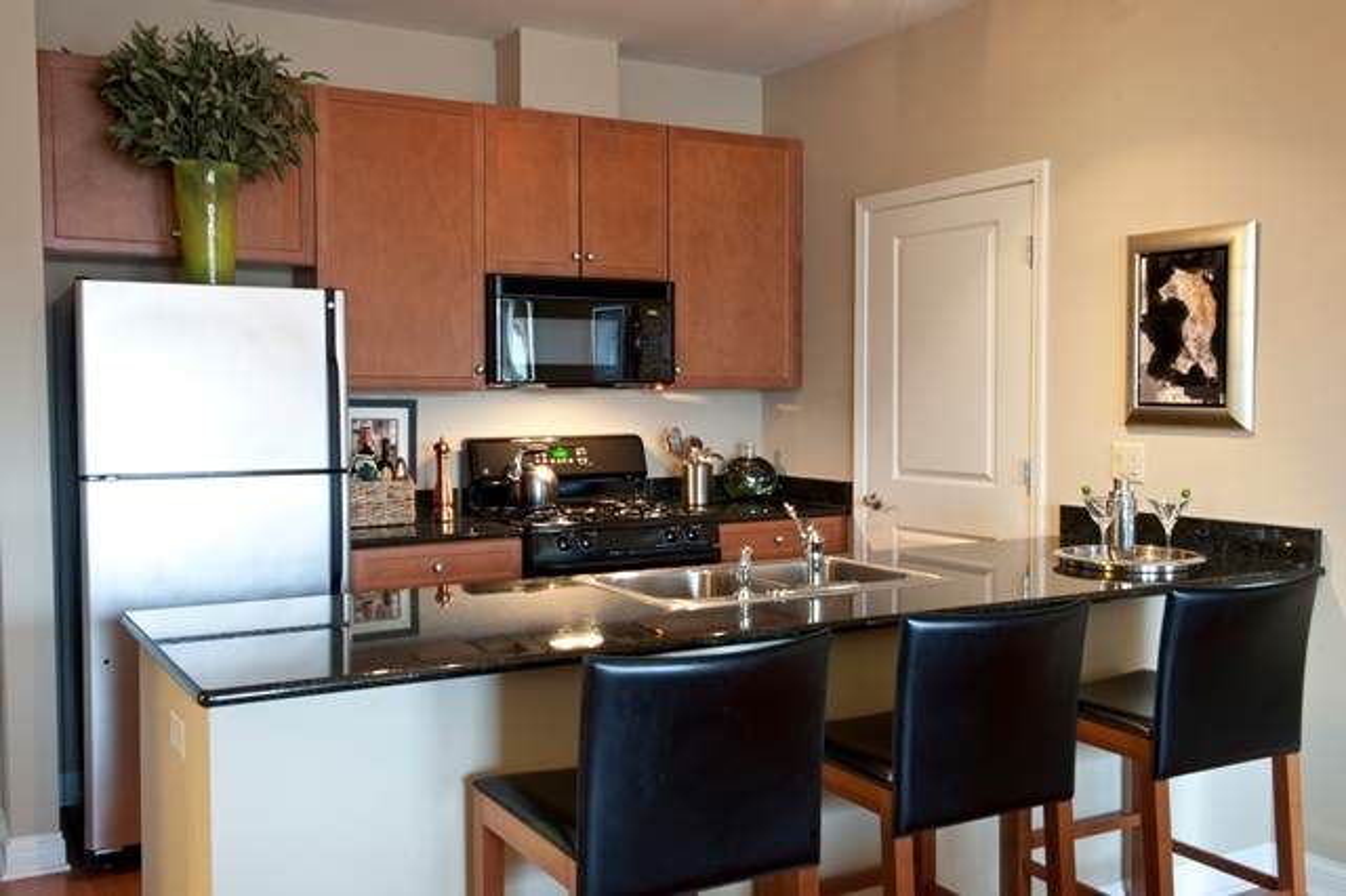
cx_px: 673
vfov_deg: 37.8
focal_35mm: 35
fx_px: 1308
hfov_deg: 54.5
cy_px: 448
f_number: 14
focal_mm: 35
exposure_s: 10
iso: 200
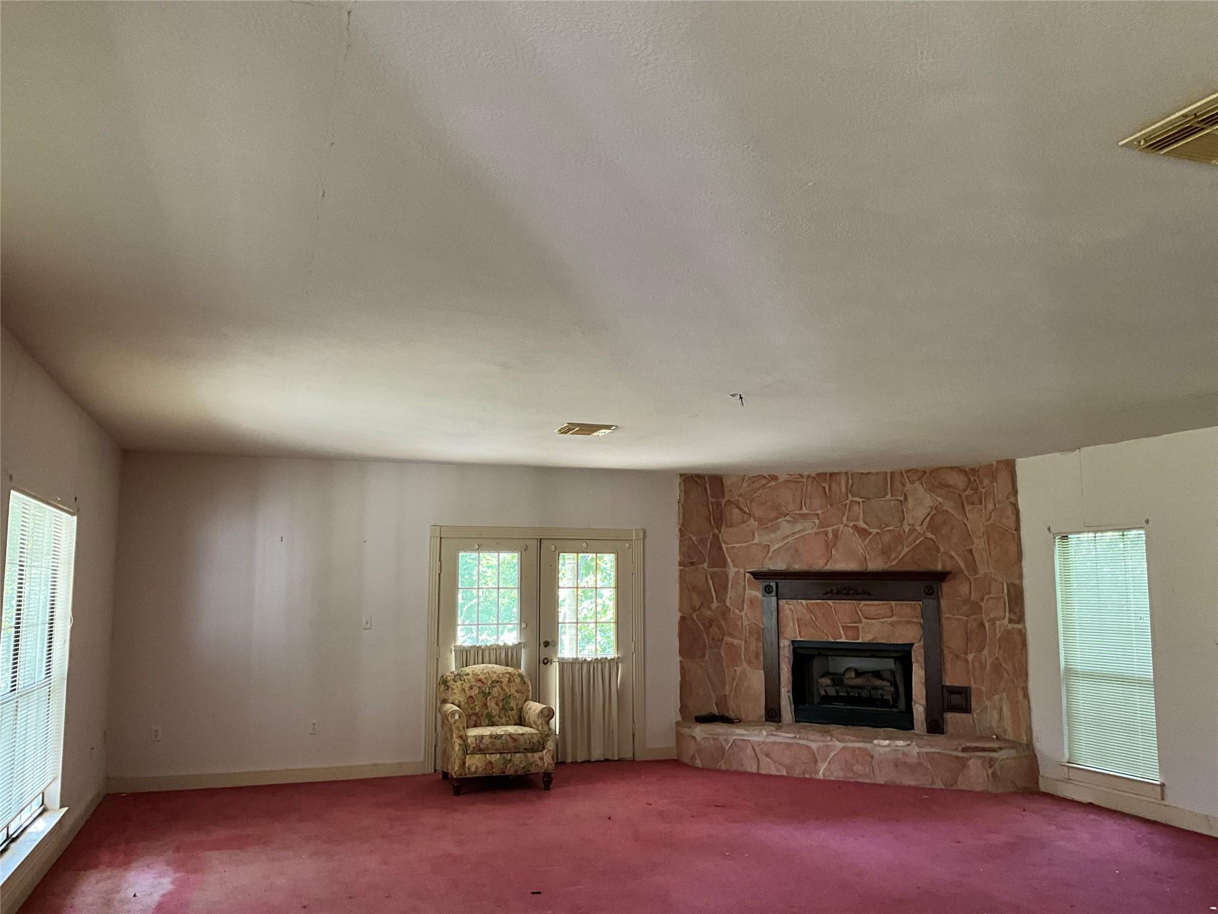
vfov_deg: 48.2
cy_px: 457
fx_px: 1020
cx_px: 609
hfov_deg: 61.7
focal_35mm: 29
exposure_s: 1/60
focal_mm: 3
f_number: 1.8
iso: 125
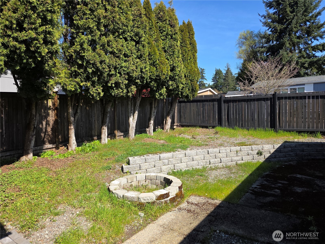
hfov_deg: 73.9
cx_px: 162
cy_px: 122
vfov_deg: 58.9
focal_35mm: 23
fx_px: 216
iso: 12
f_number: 1.7
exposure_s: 1/492
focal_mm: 6.3
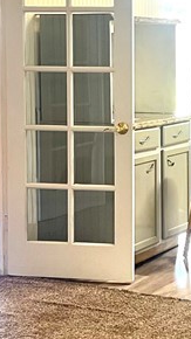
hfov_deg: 12.0
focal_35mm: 100
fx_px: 901
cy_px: 96
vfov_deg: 21.2
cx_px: 177
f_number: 1.5
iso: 80
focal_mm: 5.7
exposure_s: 1/60
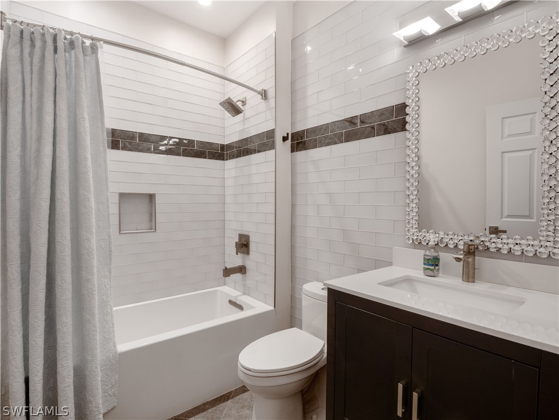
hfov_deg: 94.5
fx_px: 258
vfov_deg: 78.1
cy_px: 210
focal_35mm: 16
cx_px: 280
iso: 200
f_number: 7.1
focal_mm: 8
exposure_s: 1/6
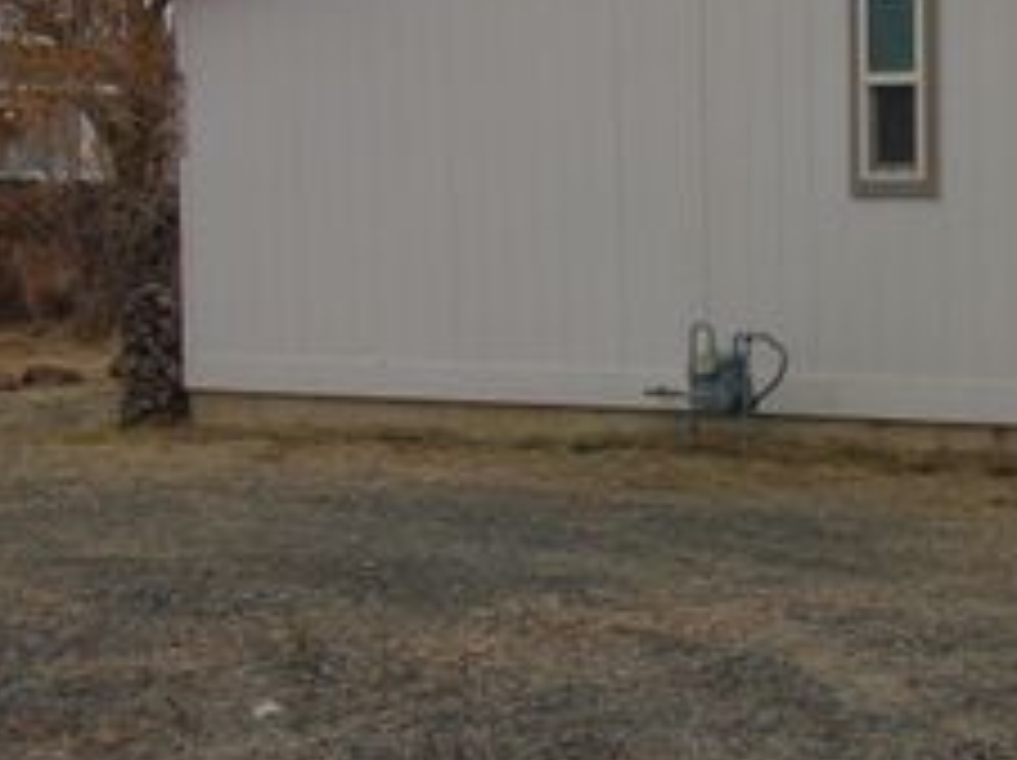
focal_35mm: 93
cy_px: 209
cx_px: 1008
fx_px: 2729
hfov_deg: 20.5
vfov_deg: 15.8
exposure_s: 1/800
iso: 80
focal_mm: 7.6
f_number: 3.3
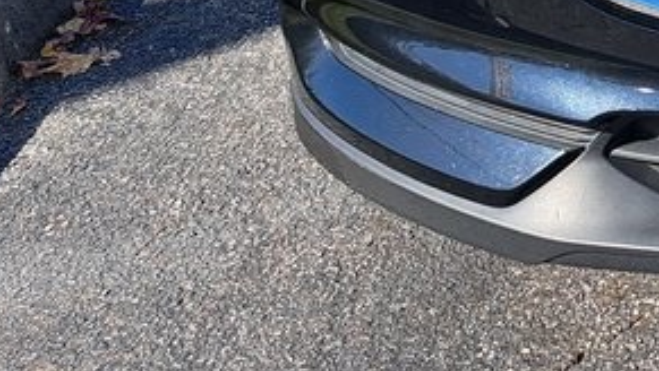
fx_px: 1608
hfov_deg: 20.0
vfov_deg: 11.9
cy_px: -337
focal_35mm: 92
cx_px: 985
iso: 50
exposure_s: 1/709
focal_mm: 5.23
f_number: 1.8
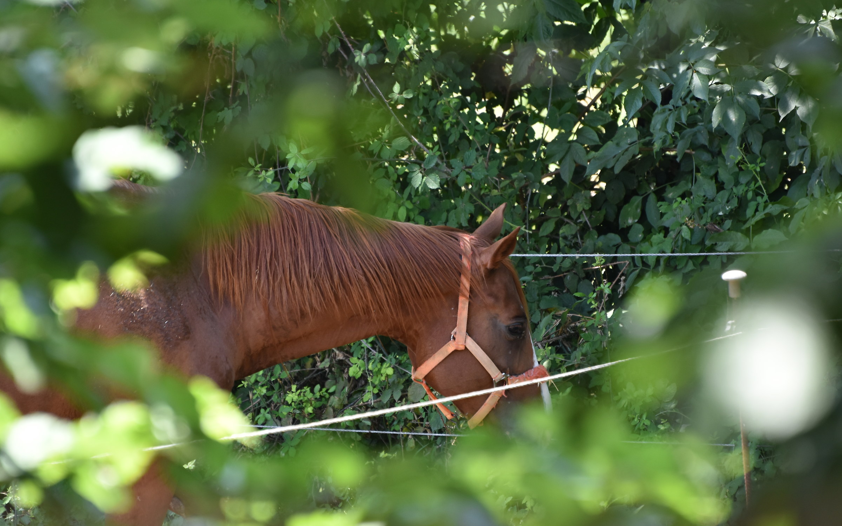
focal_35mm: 368
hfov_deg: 5.7
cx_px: 422
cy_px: 280
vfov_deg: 3.6
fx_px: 8445
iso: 450
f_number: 5.3
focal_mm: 240
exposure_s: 1/250
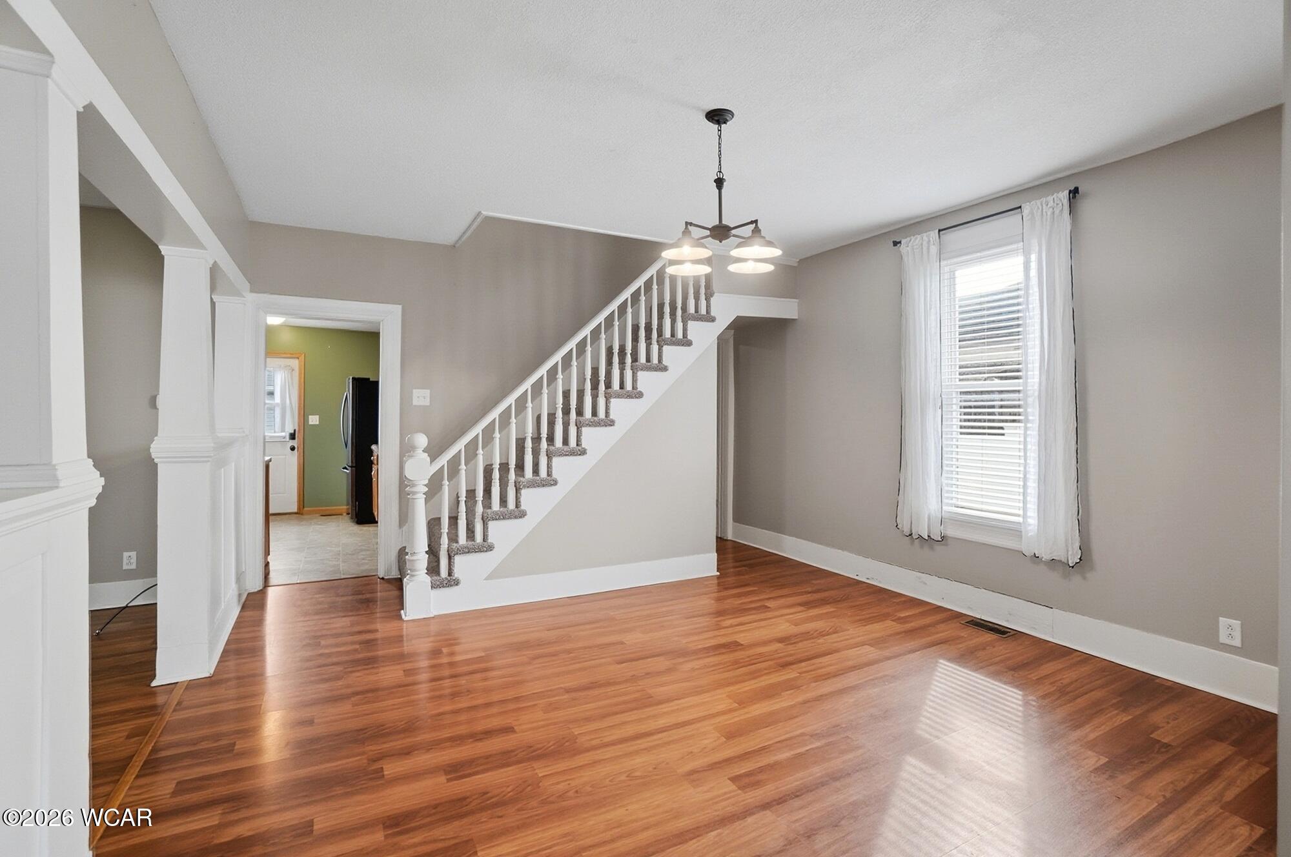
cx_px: 646
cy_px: 428
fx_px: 537
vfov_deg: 77.2
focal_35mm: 15
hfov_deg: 100.5
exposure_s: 1/80
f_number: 6.3
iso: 125
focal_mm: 10
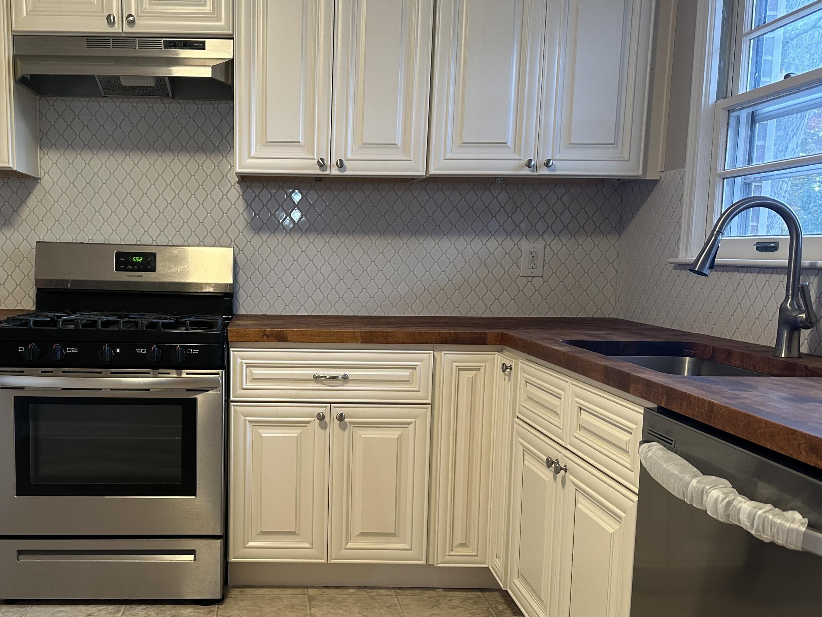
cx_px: 276
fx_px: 807
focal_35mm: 34
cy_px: 364
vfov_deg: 41.6
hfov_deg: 52.9
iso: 200
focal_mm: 6.86
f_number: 1.78
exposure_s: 1/60
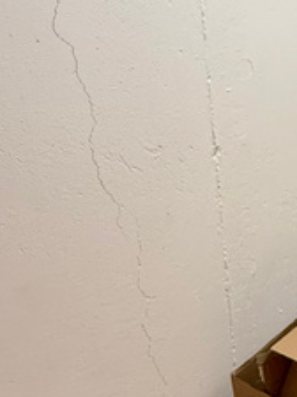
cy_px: 105
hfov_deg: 24.3
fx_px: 549
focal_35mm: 48
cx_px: 433
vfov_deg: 38.7
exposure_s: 1/60
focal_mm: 2.22
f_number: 2.2
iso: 320
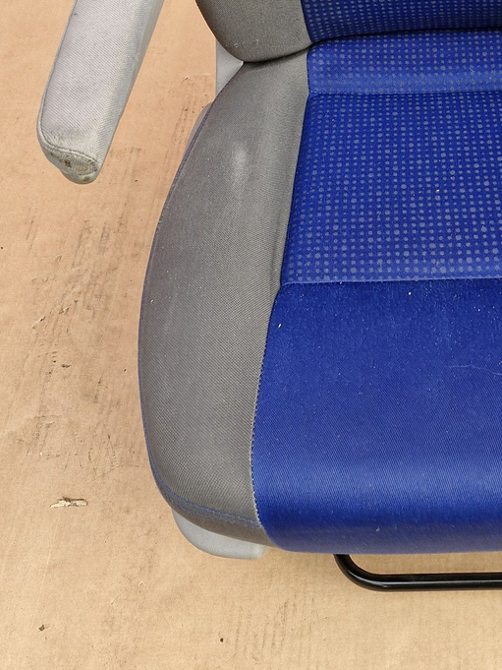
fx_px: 1044
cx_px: 412
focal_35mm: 54
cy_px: -78
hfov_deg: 26.5
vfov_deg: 31.3
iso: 50
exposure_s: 1/100
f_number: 1.8
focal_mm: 5.54
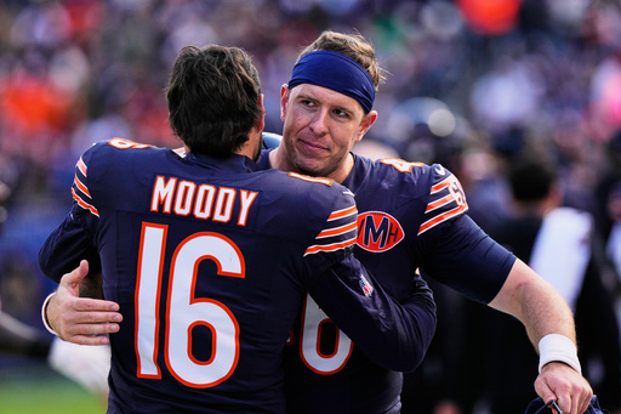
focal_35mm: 400
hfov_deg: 5.2
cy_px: 207
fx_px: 6897
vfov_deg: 3.4
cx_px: 310
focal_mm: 400
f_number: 4
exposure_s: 1/2000
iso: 400
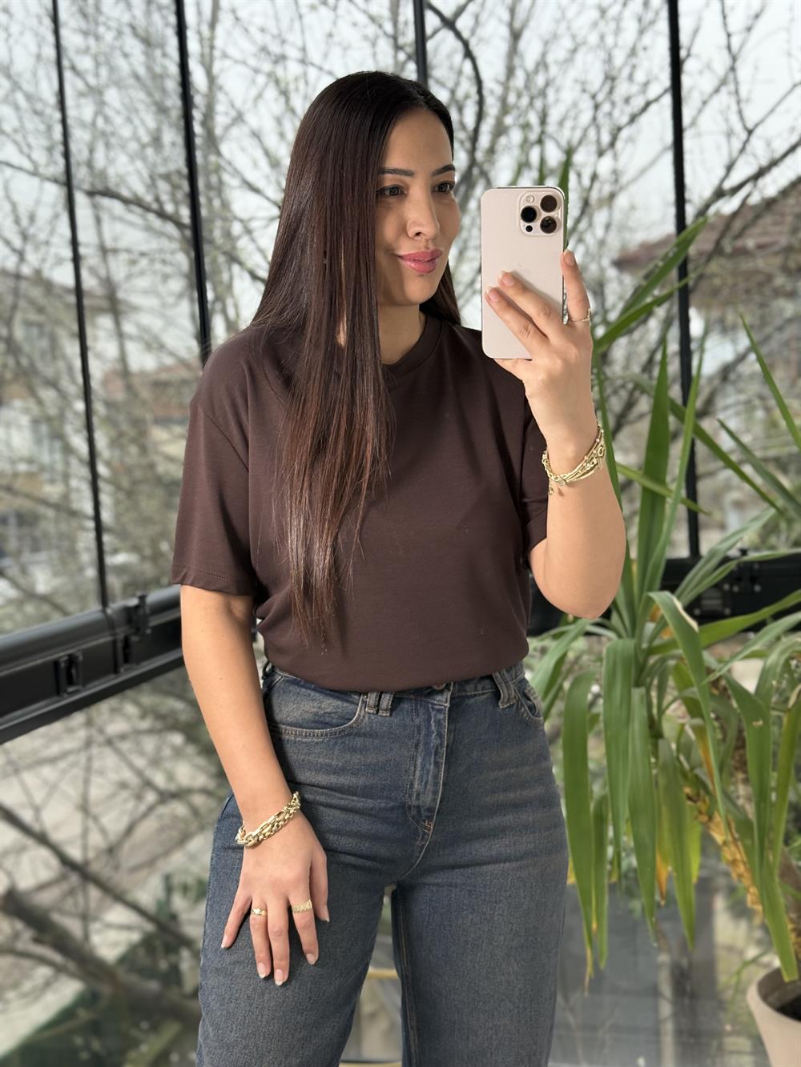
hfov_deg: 30.3
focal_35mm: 48
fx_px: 1481
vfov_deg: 39.7
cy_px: 534
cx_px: 400
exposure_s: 1/95
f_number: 1.78
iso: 100
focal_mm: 6.76
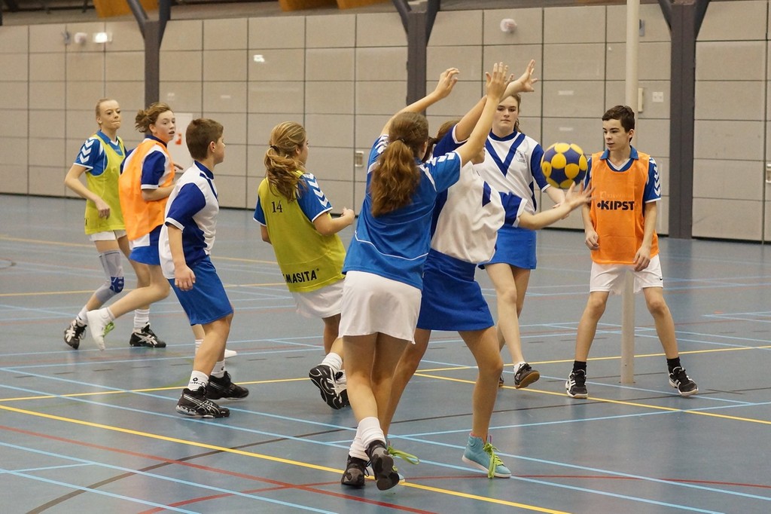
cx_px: 386
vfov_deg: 18.2
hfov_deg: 27.0
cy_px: 257
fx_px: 1606
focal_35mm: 75
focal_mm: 50
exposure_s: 1/320
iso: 1600
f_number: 2.8
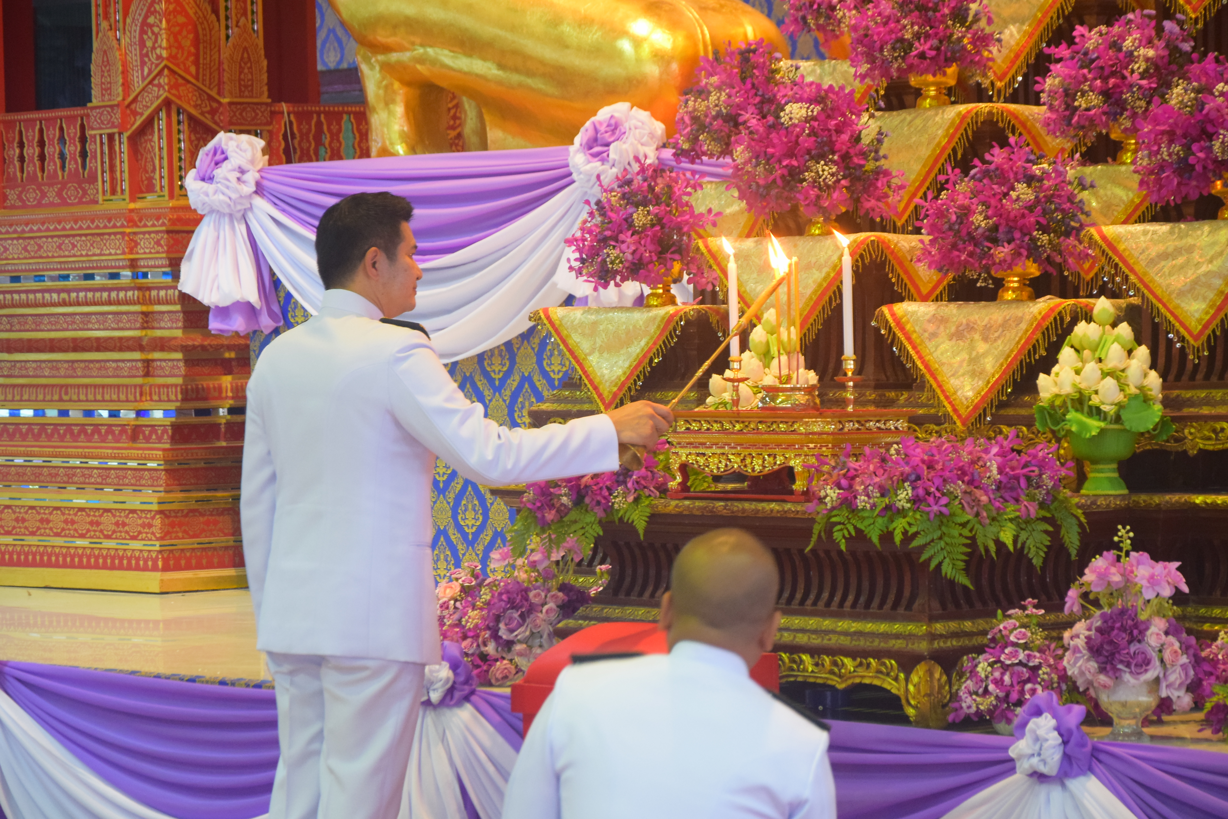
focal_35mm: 128
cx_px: 614
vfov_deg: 10.8
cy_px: 410
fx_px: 4350
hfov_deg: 16.1
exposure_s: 1/20
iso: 2000
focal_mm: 85
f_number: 5.6
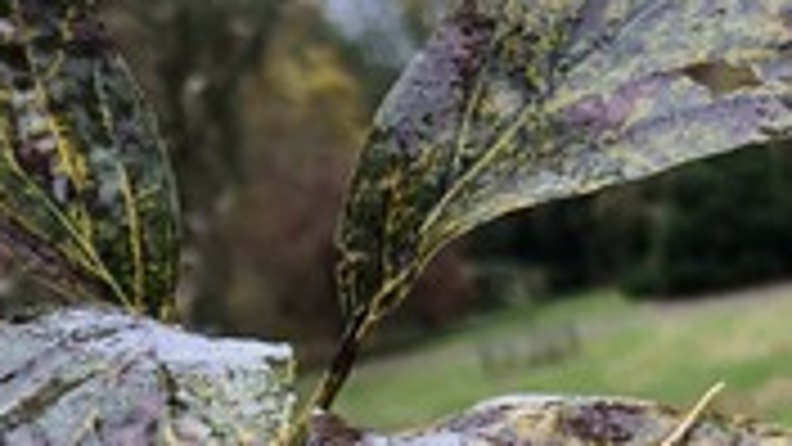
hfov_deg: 21.5
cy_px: 354
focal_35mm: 99
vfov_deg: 12.2
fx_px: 2079
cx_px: 288
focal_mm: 3.99
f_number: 1.8
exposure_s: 1/120
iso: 40
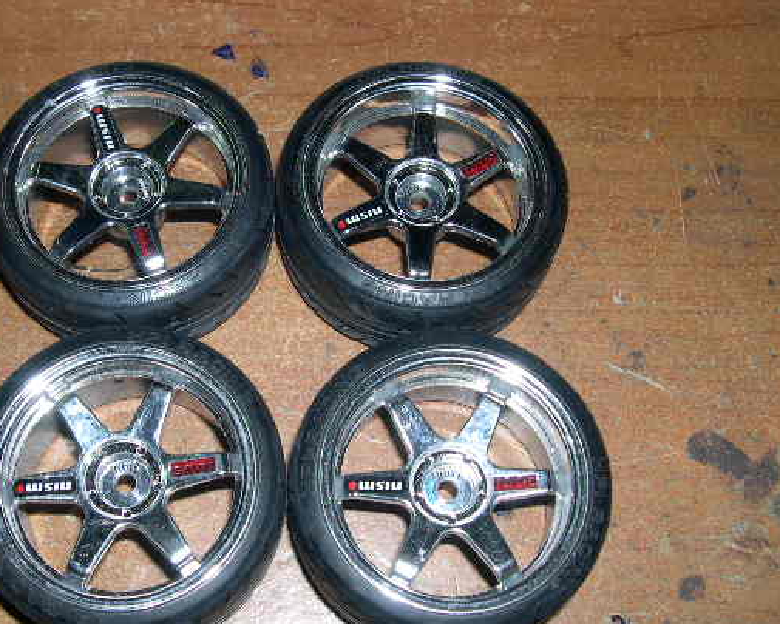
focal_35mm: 47
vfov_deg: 32.1
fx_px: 1085
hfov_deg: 39.3
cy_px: 343
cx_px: 300
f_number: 7.6
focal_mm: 8
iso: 100
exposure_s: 1/60
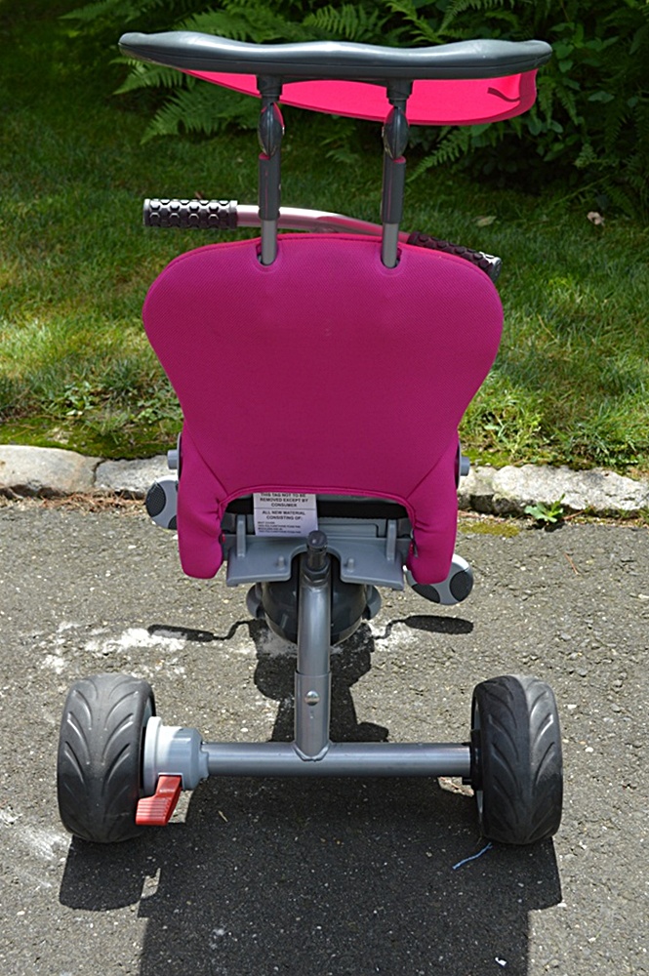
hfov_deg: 28.0
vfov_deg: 41.1
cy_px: 488
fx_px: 1300
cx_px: 324
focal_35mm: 48
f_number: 6.3
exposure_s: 1/160
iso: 100
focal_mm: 32
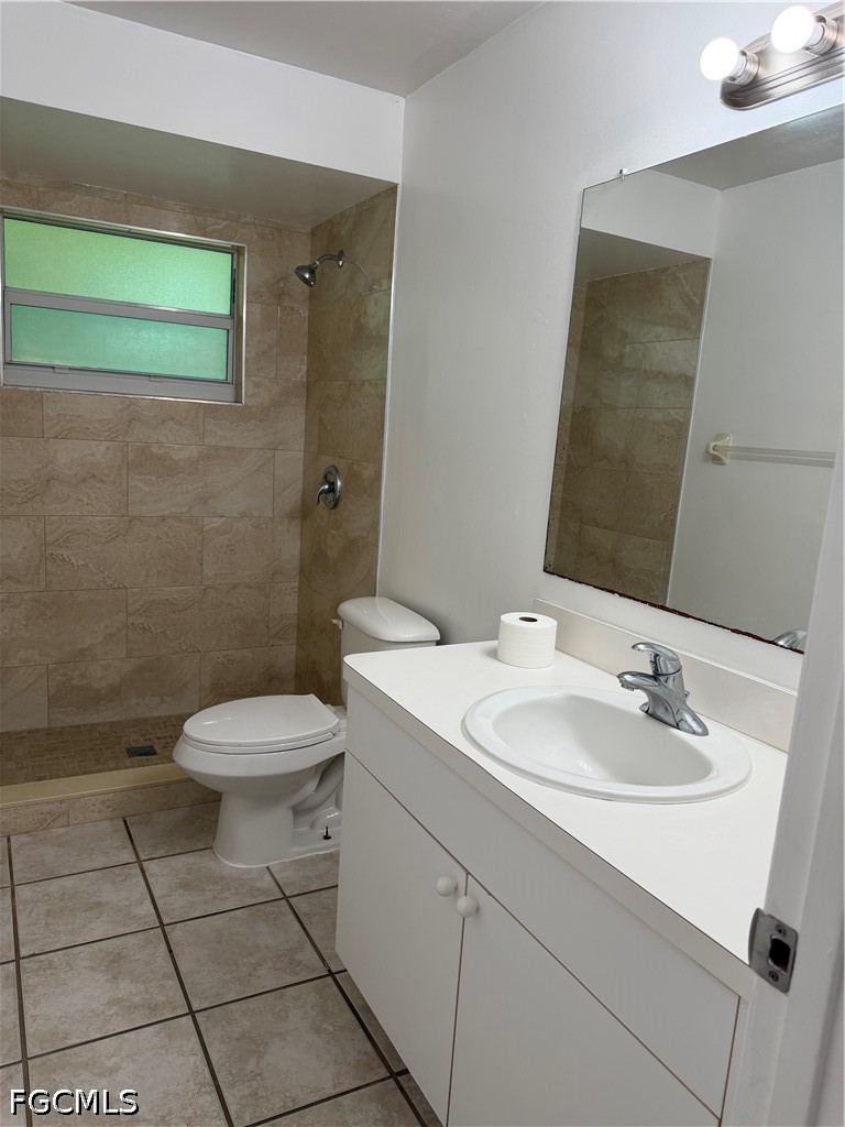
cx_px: 422
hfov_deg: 56.8
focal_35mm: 24
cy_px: 564
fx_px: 781
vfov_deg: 71.6
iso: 100
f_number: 1.78
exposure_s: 1/188
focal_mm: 6.76
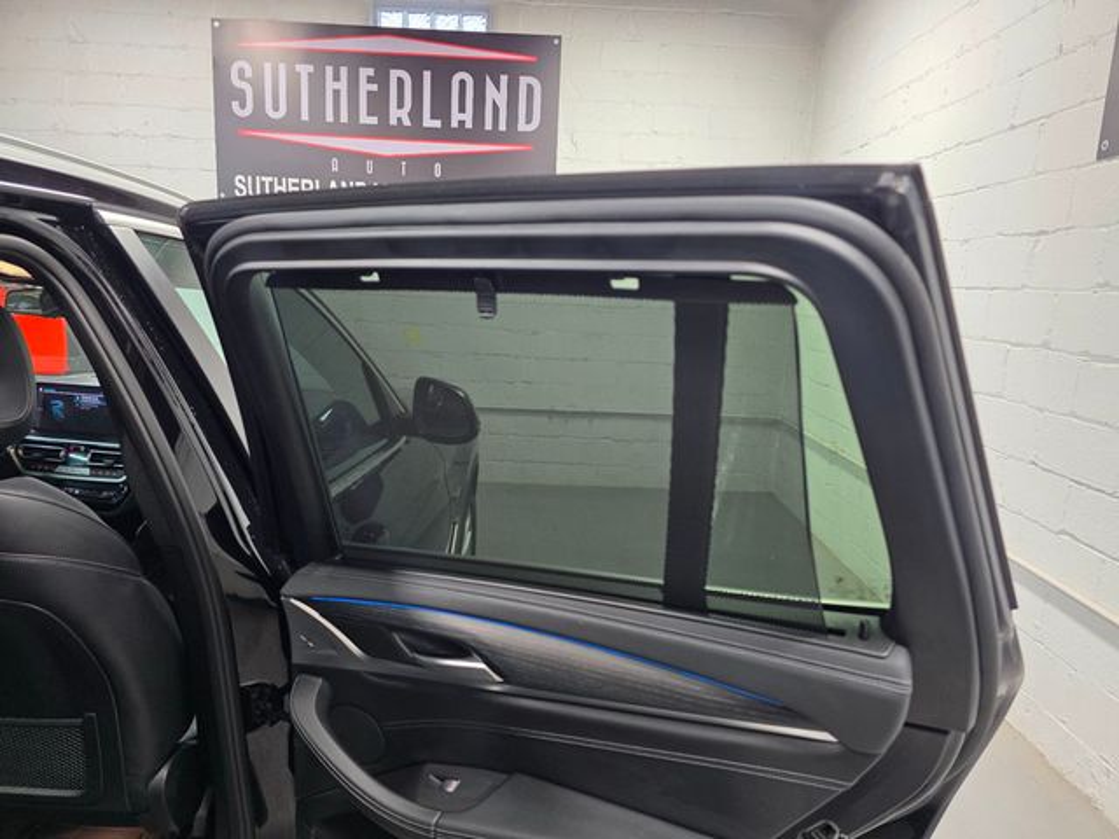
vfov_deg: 58.9
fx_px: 744
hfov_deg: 73.9
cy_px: 420
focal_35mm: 23
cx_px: 560
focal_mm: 6.3
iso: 320
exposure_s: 1/120
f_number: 1.7
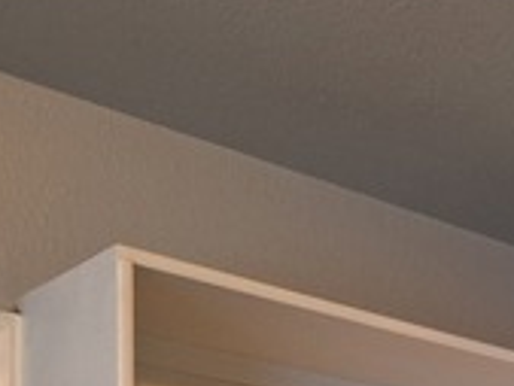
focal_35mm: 87
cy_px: 690
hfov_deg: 20.0
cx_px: 730
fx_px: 1293
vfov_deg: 14.9
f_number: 1.8
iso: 320
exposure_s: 1/30
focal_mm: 5.54
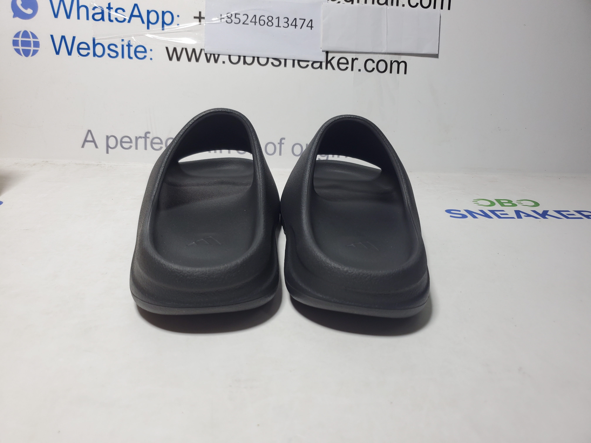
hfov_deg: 67.3
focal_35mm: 26
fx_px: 444
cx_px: 296
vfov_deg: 53.1
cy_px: 222
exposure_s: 1/430
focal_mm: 4.3
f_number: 1.5
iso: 50
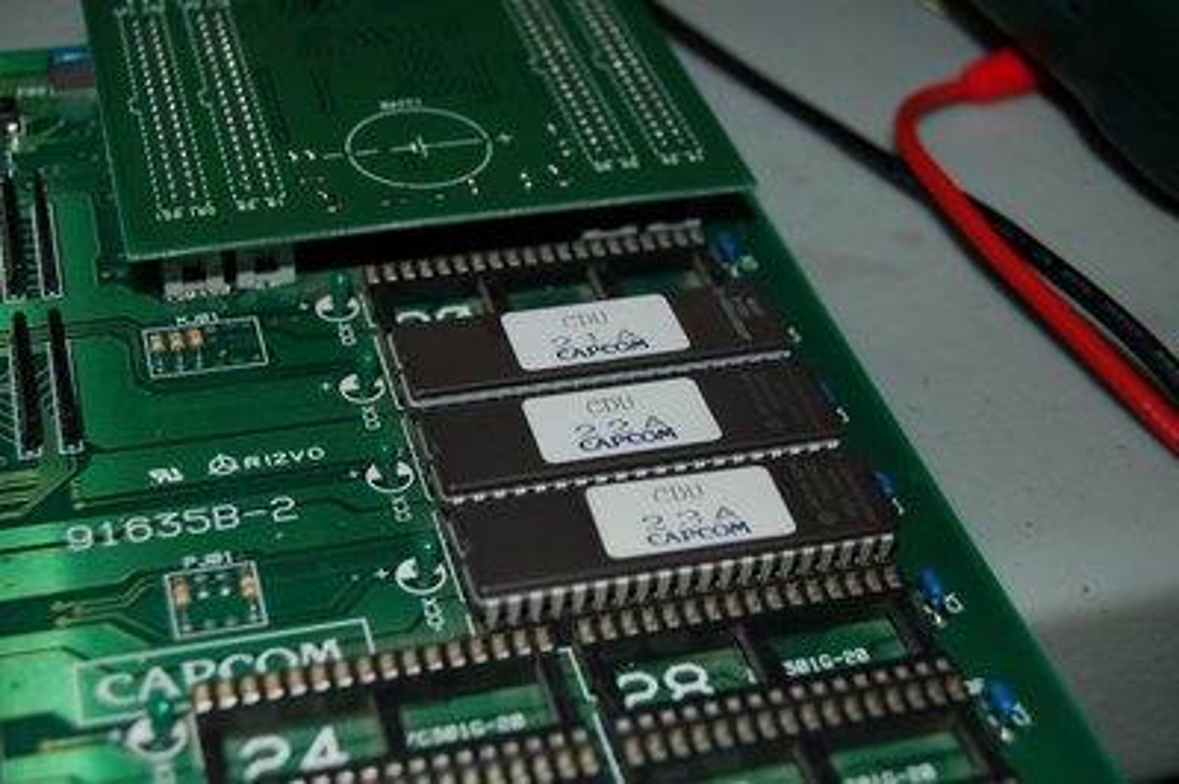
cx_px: 590
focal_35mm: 57
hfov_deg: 35.1
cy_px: 392
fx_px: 1865
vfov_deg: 23.7
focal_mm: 38
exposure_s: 1/125
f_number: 5.6
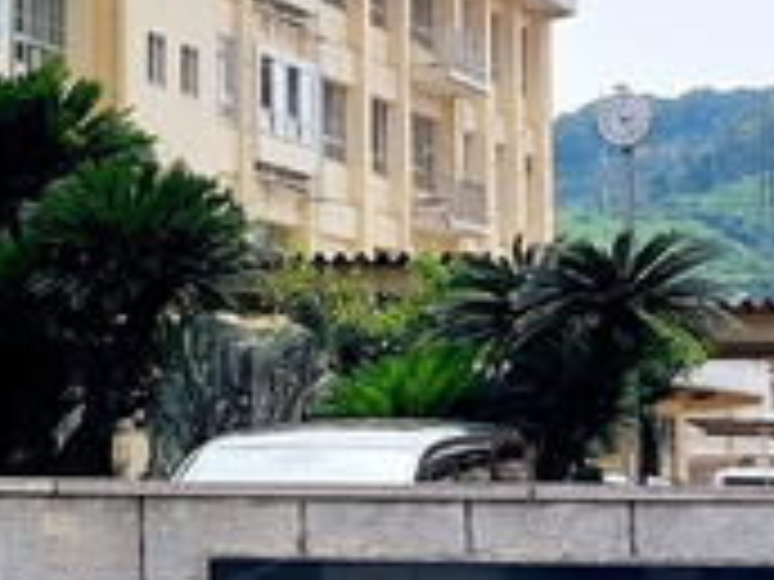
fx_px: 2996
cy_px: 279
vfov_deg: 11.1
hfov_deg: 14.2
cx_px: -194
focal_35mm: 134
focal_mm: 5.23
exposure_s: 1/1006
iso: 25
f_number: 1.8
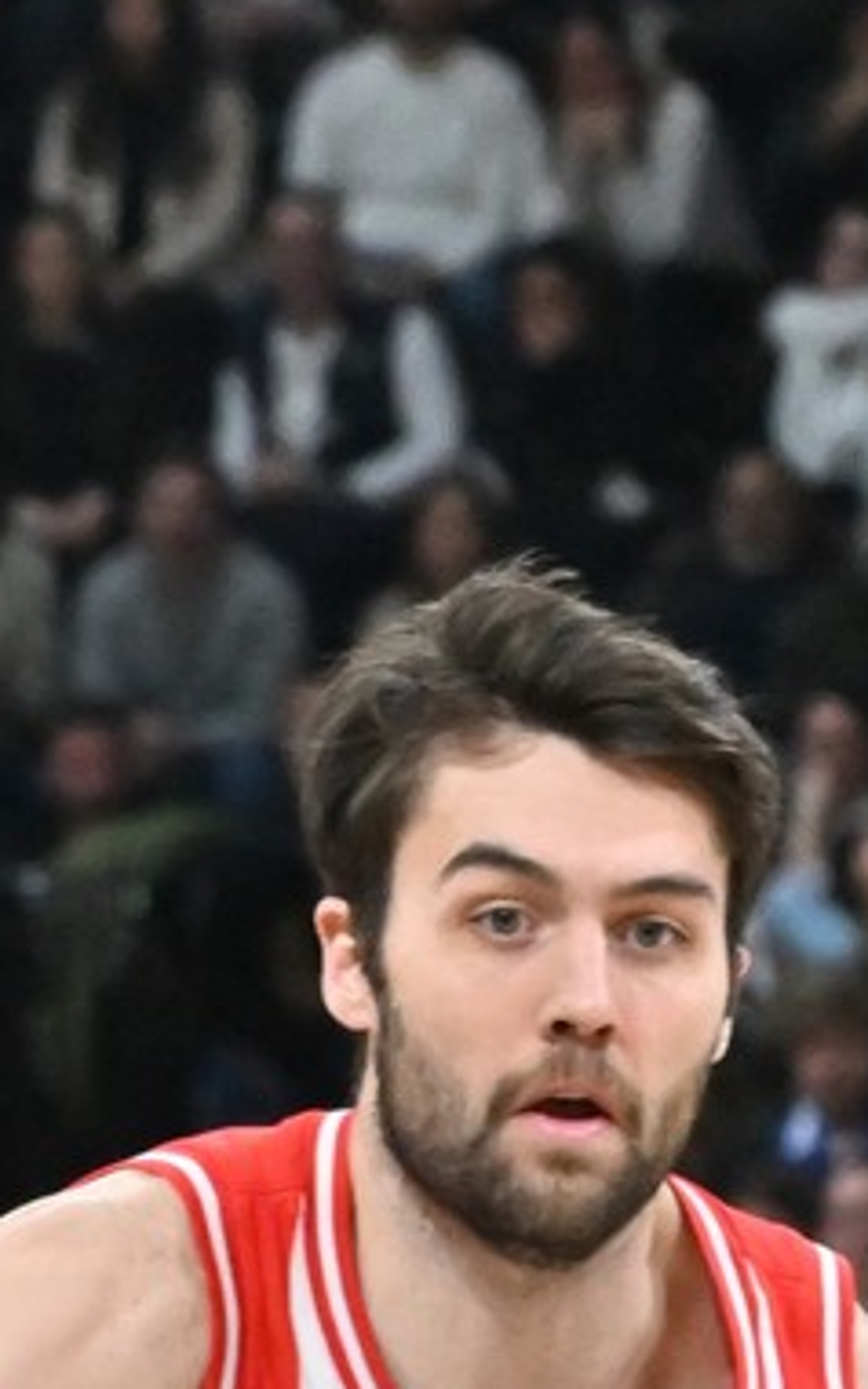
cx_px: -310
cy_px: 2142
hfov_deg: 2.3
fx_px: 21317
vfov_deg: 3.7
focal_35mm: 563
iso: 2500
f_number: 4
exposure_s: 1/1000
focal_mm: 78
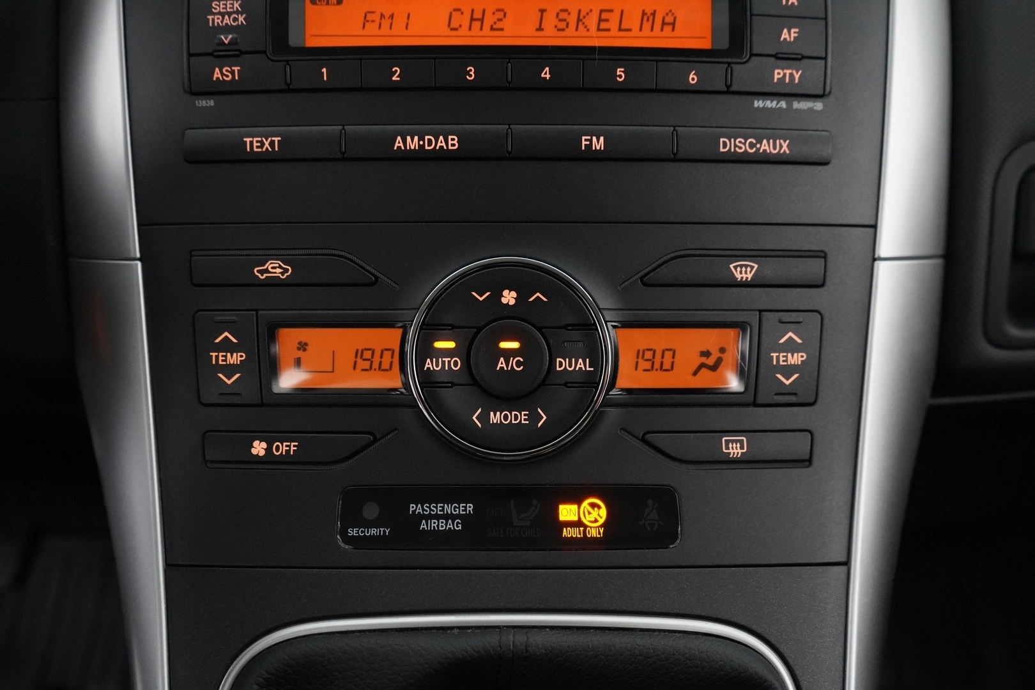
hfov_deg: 65.5
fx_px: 805
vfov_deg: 46.4
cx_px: 518
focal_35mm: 28
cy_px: 345
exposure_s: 1/80
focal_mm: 28
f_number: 5
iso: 12800
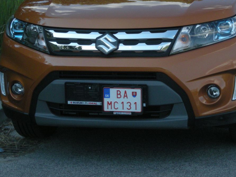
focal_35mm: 153
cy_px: 45
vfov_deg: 9.7
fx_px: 1043
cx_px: 141
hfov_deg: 12.9
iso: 200
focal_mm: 15.3
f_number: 8.8
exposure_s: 1/137
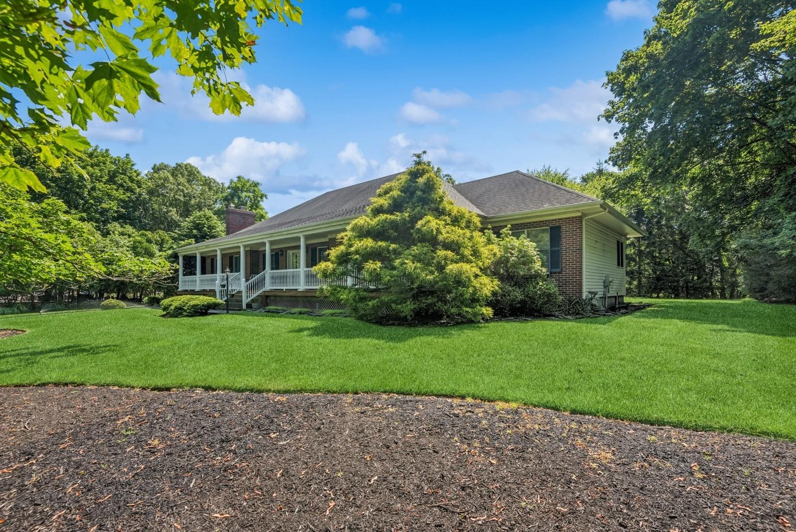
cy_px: 266
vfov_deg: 73.8
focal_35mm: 16
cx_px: 398
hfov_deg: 96.7
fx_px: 354
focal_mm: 16
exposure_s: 1/250
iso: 200
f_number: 9
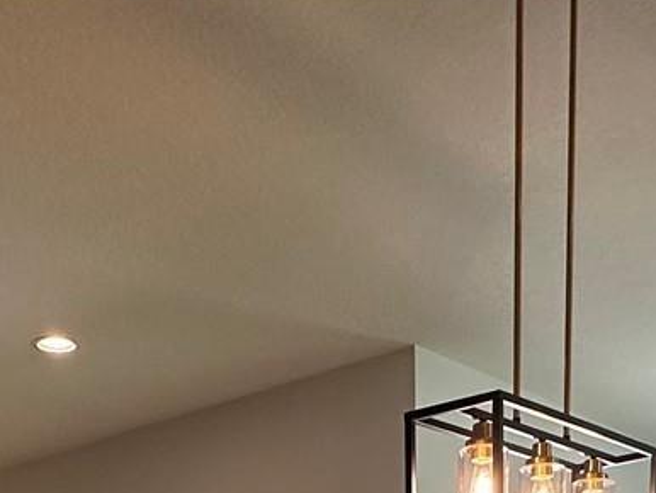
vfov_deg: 17.4
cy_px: 1008
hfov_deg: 33.2
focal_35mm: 58
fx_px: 1100
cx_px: 367
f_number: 2.2
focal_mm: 2.22
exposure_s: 1/120
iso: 160
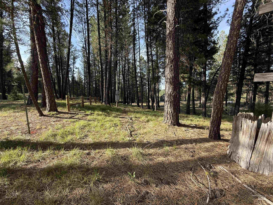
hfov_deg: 102.1
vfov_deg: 85.7
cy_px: 102
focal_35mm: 14
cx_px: 136
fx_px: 110
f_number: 2.2
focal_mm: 2.22
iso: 64
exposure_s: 1/368
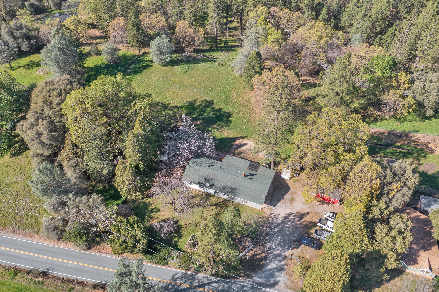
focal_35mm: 28
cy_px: 146
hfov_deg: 65.5
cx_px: 220
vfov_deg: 46.4
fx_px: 341
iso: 100
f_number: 5
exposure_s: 1/240
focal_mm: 10.26
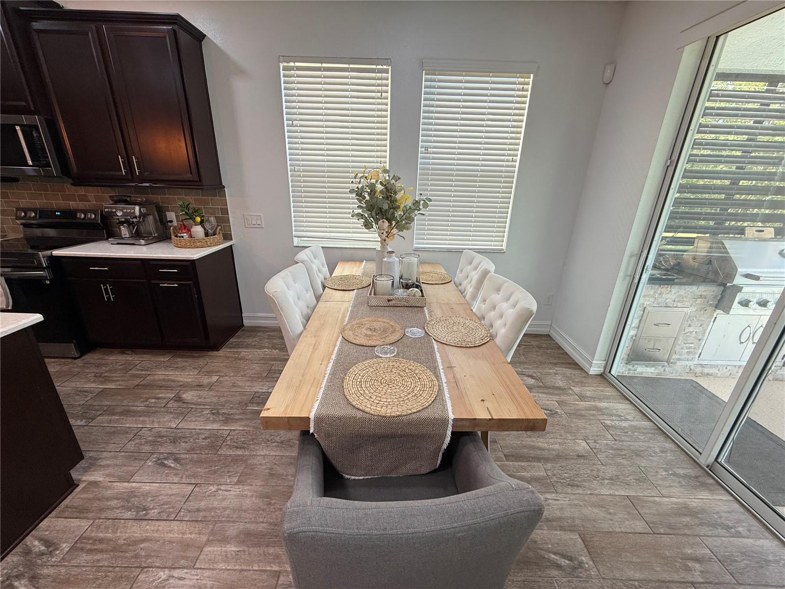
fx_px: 317
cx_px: 392
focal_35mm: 14
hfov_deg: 102.1
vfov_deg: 85.7
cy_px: 294
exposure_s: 1/120
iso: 125
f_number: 2.2
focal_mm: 2.22
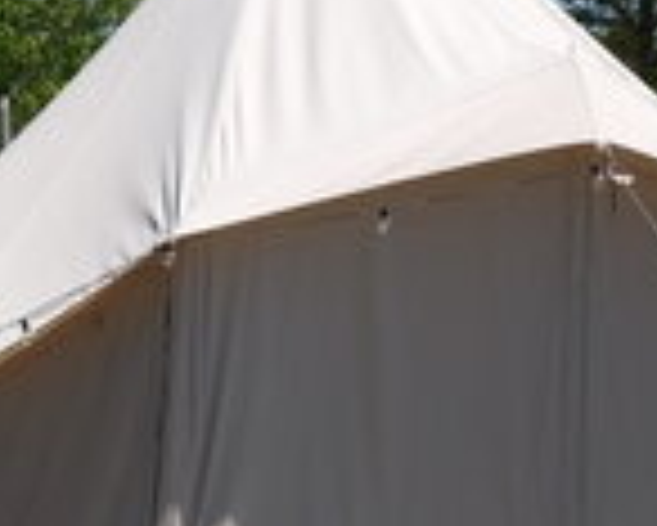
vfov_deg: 10.4
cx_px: -76
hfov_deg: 12.8
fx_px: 2880
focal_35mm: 148
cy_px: 241
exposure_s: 1/350
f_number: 9
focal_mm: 24.3
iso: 200
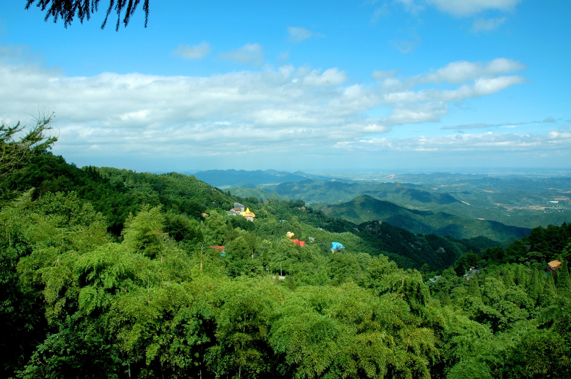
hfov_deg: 67.4
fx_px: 428
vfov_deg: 47.8
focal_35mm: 27
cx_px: 286
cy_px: 190
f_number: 11
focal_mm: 18
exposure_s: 1/160
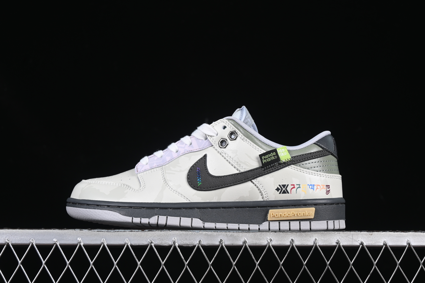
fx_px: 885
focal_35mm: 75
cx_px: 212
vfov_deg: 18.2
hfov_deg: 27.0
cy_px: 142
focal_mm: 50
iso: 160
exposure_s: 1/80
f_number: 7.1
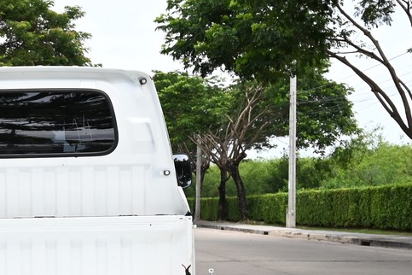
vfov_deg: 16.2
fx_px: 938
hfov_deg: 23.9
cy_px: 301
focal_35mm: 82
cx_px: 20
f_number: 7.1
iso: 320
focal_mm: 24
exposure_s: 1/400
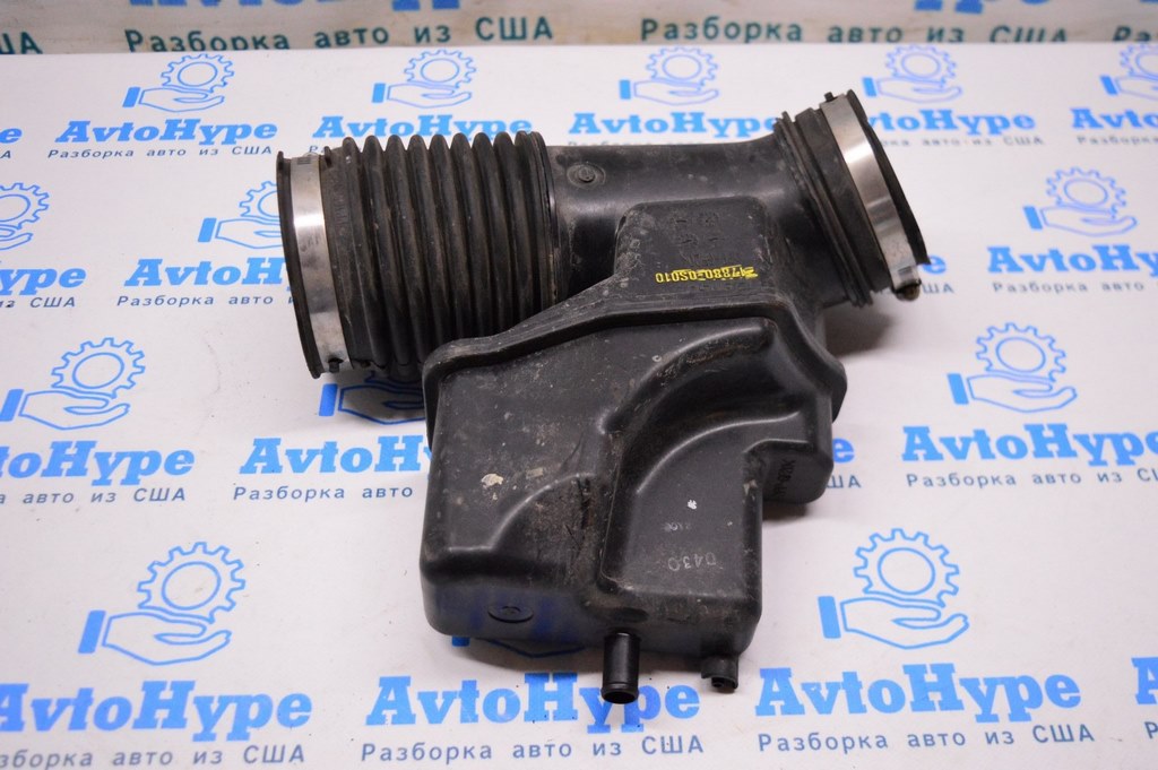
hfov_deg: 49.6
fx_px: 1253
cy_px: 385
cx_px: 579
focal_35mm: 39
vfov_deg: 34.2
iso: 3200
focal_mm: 26
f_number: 4
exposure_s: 1/400
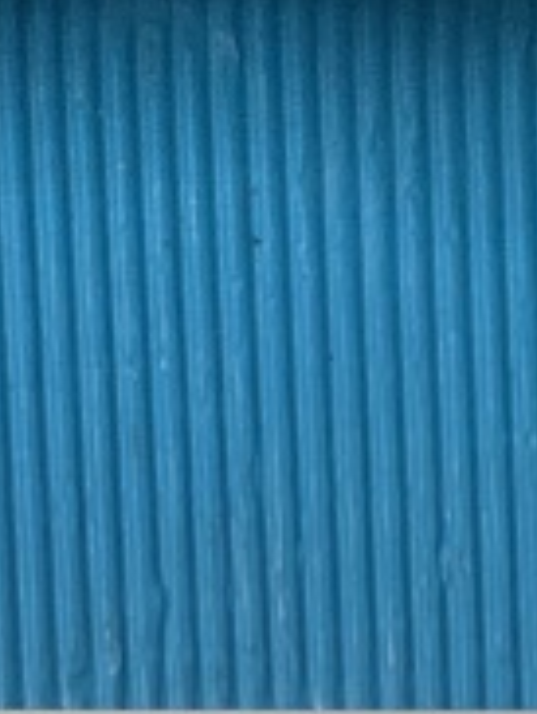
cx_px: 359
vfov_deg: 13.9
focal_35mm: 115
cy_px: 1504
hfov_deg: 12.9
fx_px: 2373
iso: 125
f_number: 1.8
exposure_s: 1/60
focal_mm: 4.25
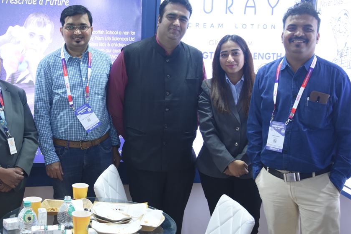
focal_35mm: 55
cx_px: 147
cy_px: 112
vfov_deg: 24.6
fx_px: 536
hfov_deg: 36.2
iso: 800
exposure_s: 1/80
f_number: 4.5
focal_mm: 30
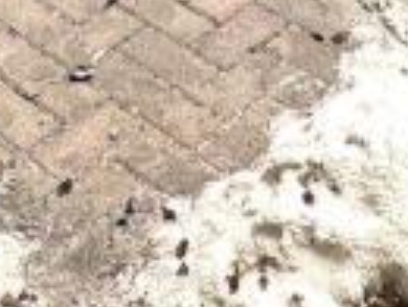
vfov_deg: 9.8
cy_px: -658
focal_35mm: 110
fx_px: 1299
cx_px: 204
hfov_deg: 17.9
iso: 50
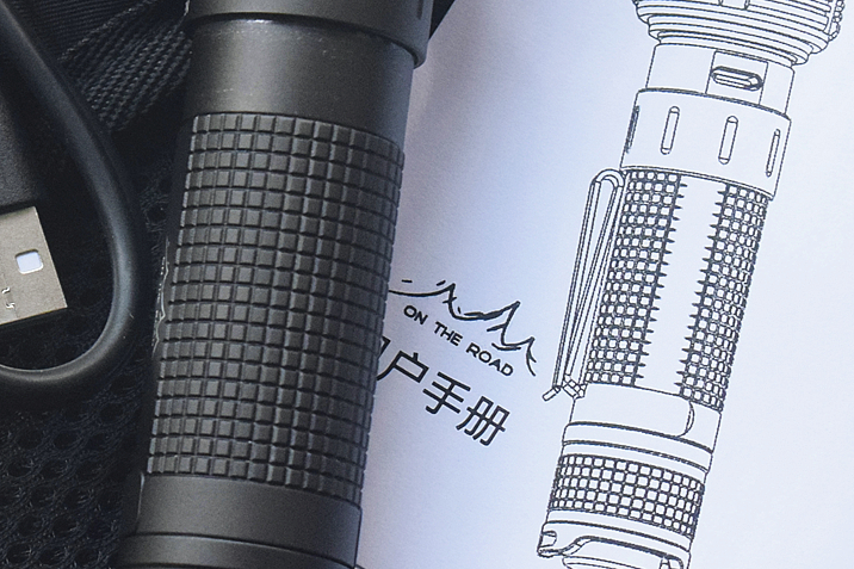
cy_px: 201
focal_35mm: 230
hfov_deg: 8.9
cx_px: 110
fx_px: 5464
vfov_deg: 6.0
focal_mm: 55
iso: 3200
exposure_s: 1/200
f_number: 7.1
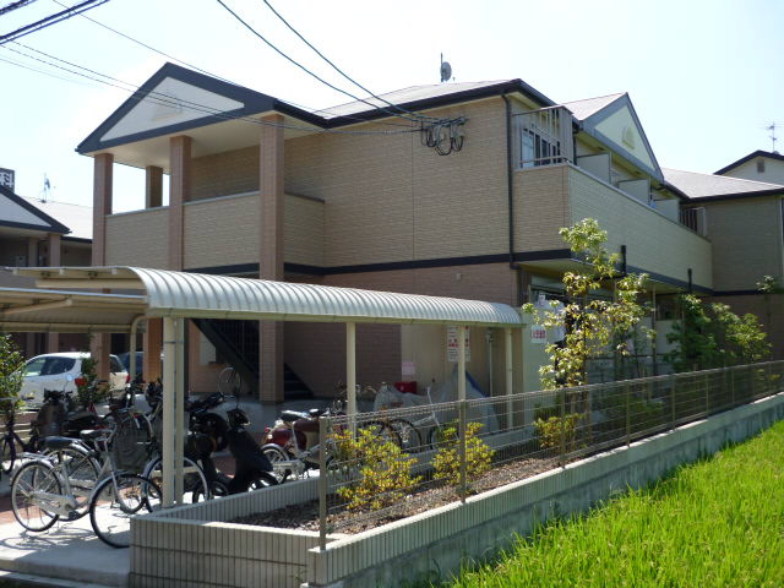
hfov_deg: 55.4
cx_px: 392
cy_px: 294
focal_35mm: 33
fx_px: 747
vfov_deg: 42.9
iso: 80
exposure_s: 1/800
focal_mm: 5.5
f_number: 2.8
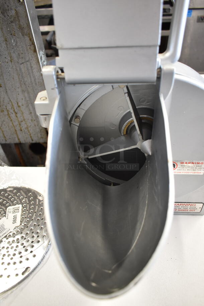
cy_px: 153
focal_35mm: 27
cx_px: 102
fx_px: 229
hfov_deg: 48.0
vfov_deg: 67.3
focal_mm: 18
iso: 900
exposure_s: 1/30
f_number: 3.5
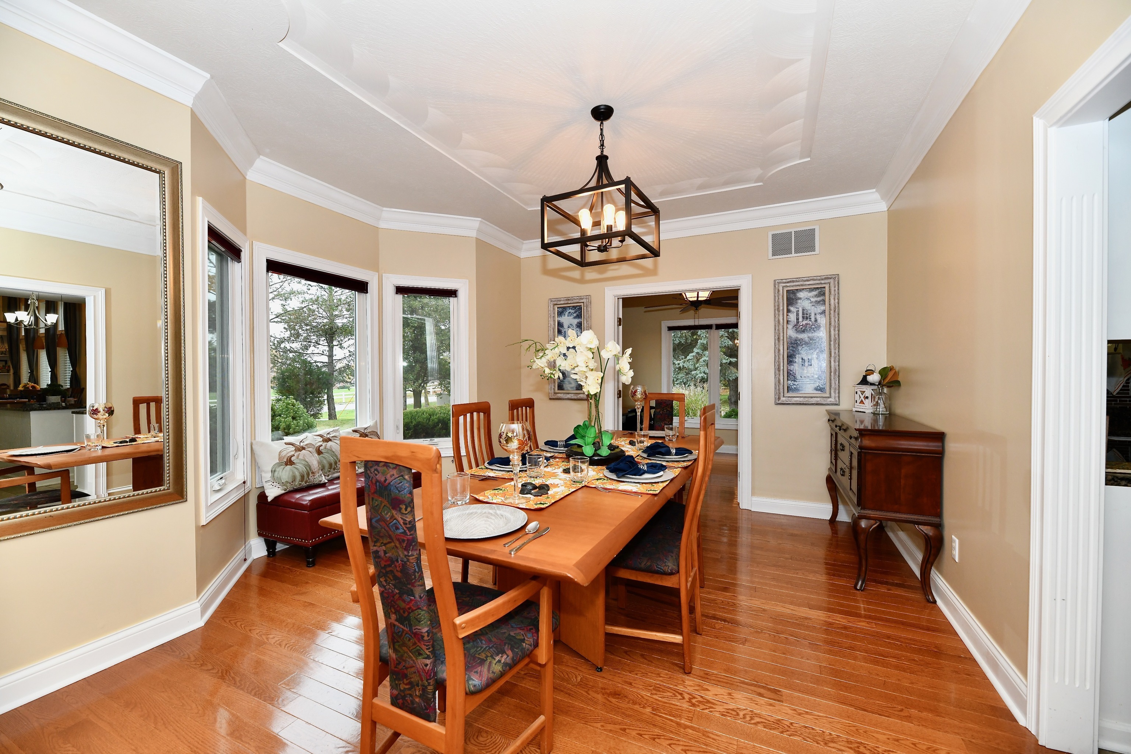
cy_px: 377
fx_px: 440
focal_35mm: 14
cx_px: 566
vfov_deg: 81.2
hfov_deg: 104.3
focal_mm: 14
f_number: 6.3
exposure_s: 1/60
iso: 640
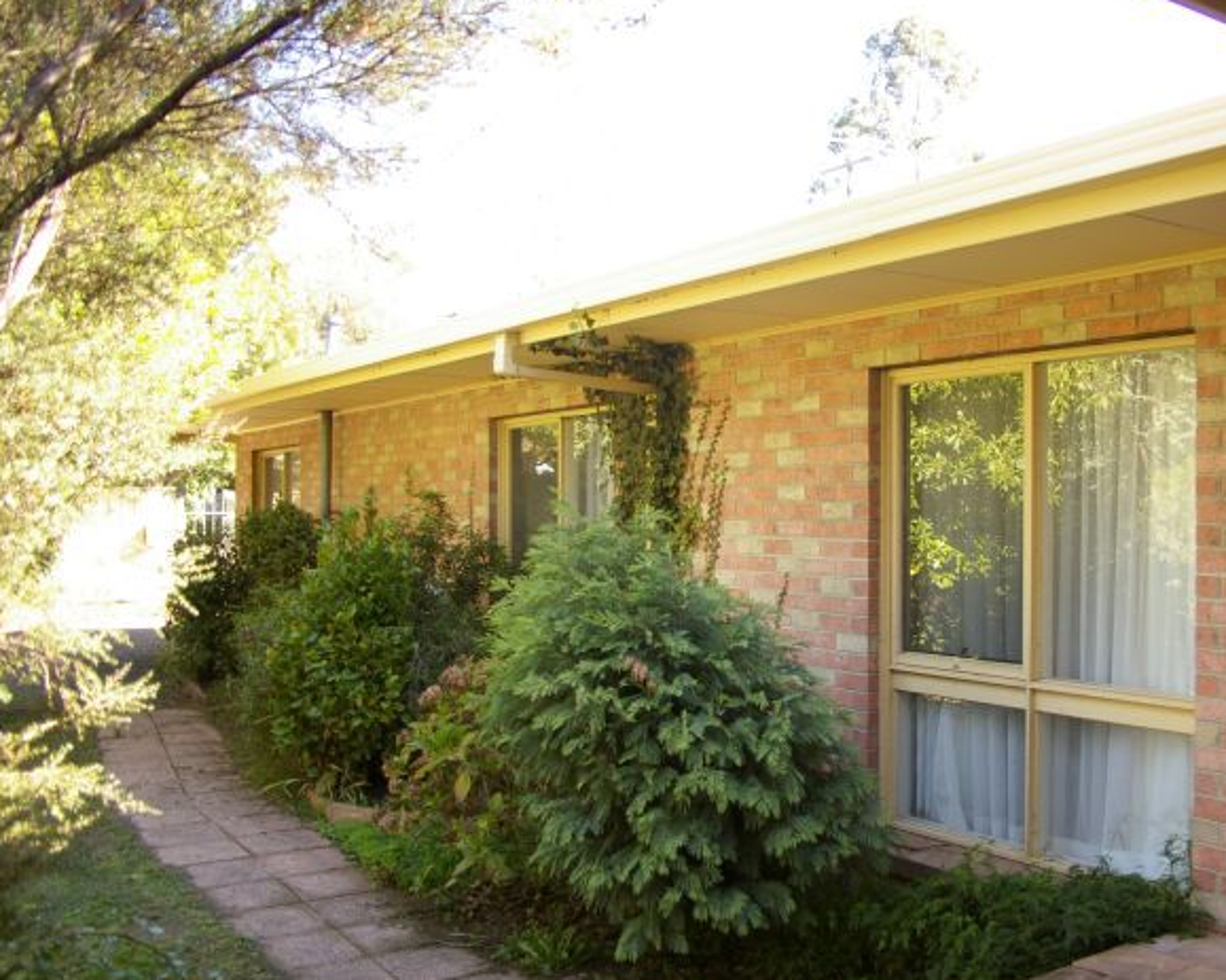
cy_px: 516
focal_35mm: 35
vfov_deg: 42.2
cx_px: 843
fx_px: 1270
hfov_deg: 50.4
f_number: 4.5
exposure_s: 1/60
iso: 200
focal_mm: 18
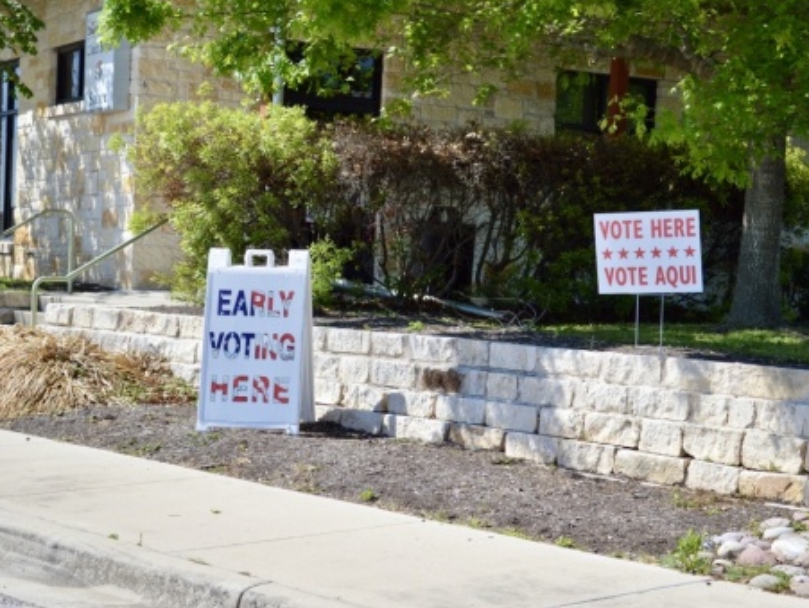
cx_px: 404
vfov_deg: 20.2
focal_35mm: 73
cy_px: 300
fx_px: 1707
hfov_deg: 26.7
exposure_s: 1/1250
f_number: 5.3
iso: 400
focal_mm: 44
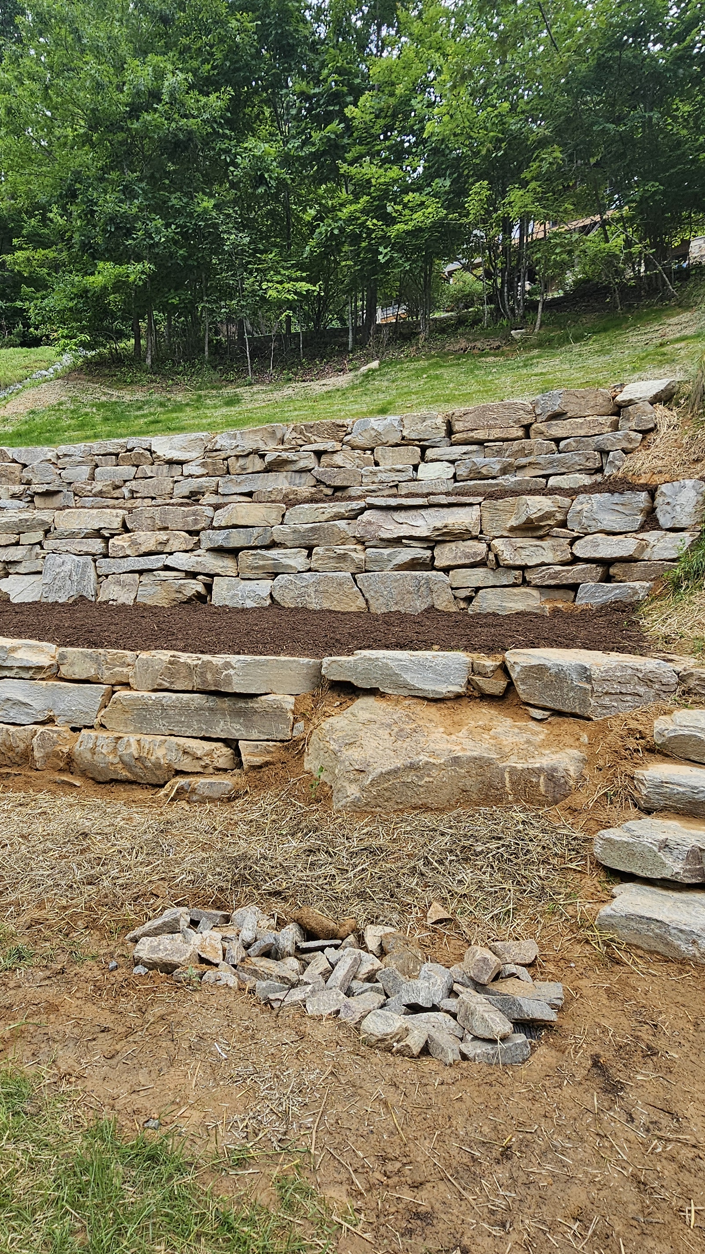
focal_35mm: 20
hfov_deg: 55.2
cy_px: 593
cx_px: 261
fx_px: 665
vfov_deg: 86.6
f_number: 2.2
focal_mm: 2.2
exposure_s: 1/310
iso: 50
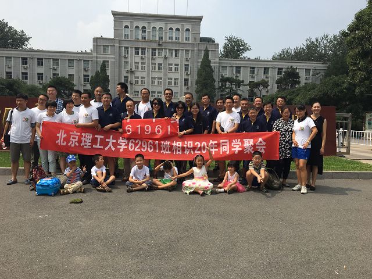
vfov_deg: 48.2
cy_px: 140
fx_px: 312
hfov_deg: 61.7
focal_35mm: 29
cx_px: 186
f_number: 2.2
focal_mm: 4.15
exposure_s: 1/2564
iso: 25
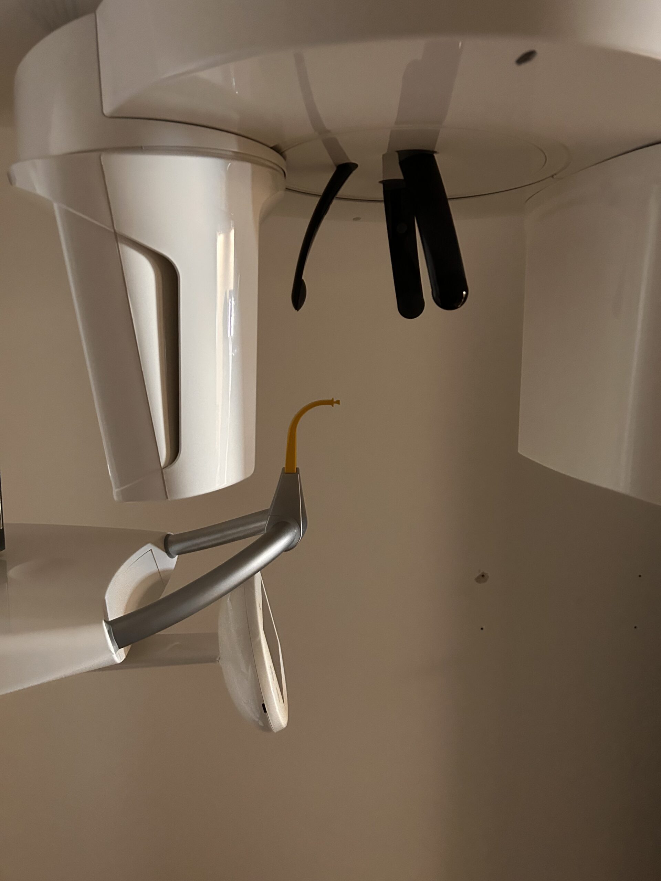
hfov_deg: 53.1
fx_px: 662
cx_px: 330
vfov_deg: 67.3
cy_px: 440
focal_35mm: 26
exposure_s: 1/33
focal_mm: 5.7
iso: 640
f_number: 1.5
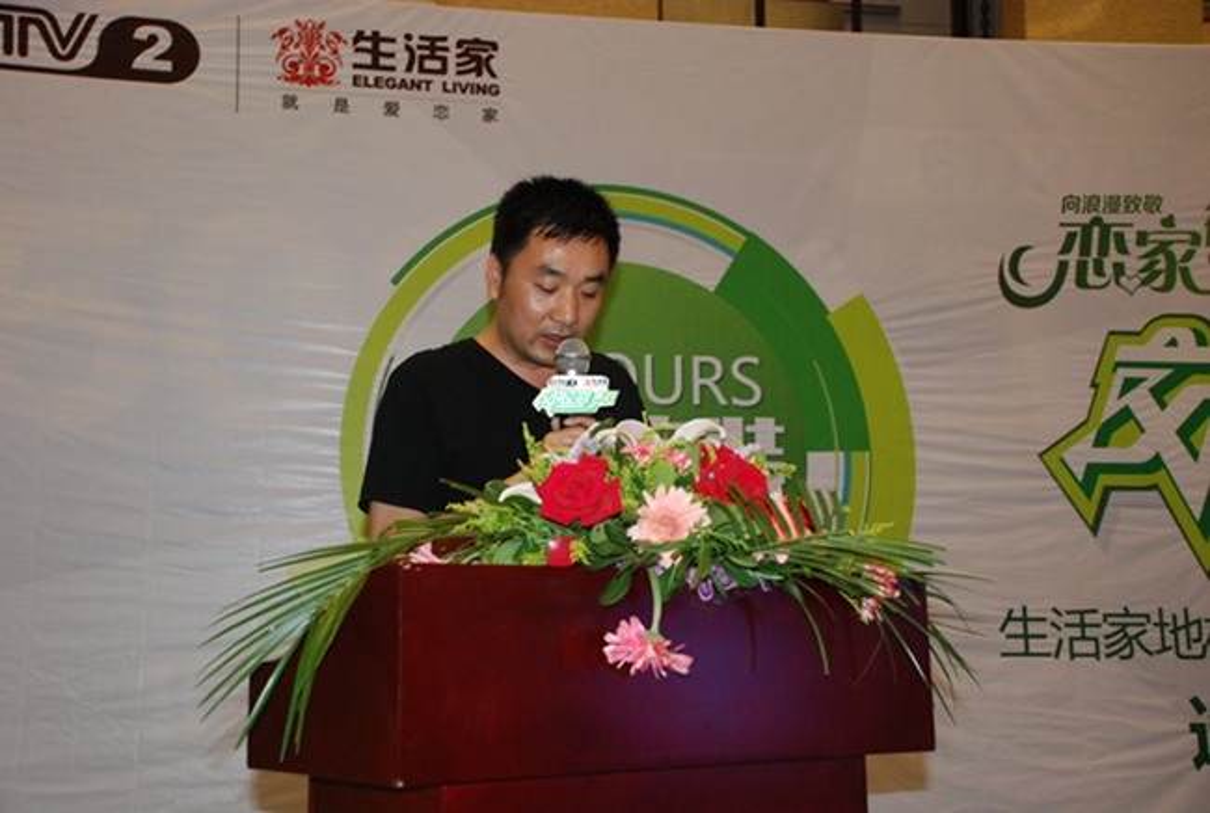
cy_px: 406
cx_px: 605
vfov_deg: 29.1
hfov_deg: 42.2
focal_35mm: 46
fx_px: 1567
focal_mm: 31
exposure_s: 1/60
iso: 800
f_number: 5
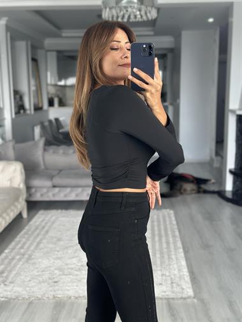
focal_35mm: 48
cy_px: 161
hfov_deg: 30.3
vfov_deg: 39.6
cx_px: 121
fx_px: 447
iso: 125
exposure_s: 1/62
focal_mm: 6.86
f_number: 1.78
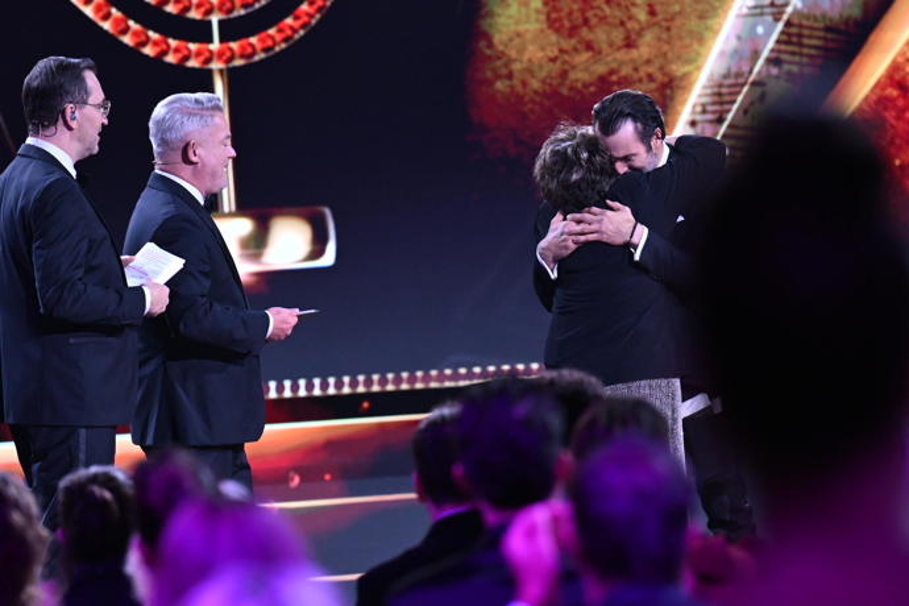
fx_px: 7196
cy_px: 303
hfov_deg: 7.2
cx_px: 454
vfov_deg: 4.8
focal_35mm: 285
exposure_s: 1/125
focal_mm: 190
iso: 3200
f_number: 3.5
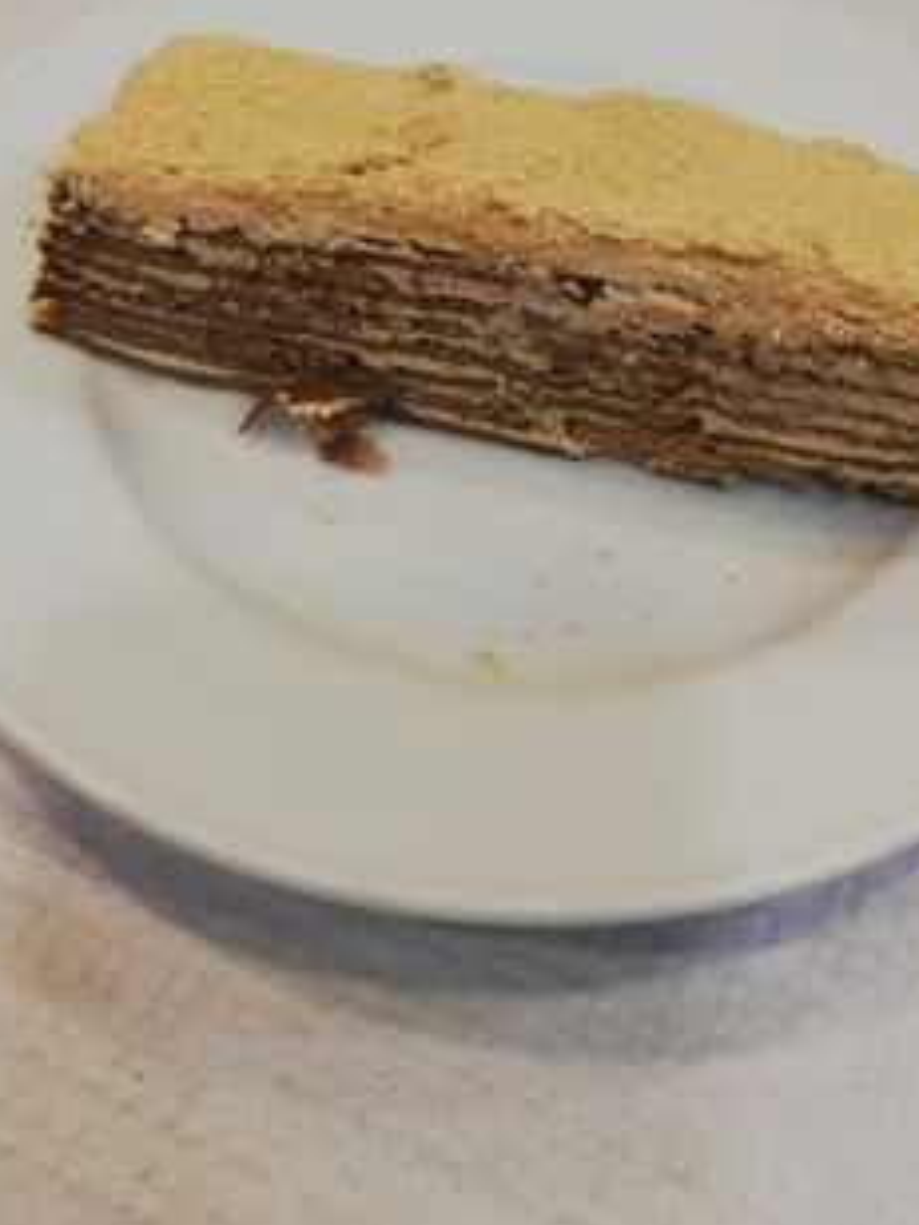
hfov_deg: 39.3
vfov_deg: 50.2
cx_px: 589
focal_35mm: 36
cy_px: 386
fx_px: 1274
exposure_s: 1/50
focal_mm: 3.81
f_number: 2.2
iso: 200
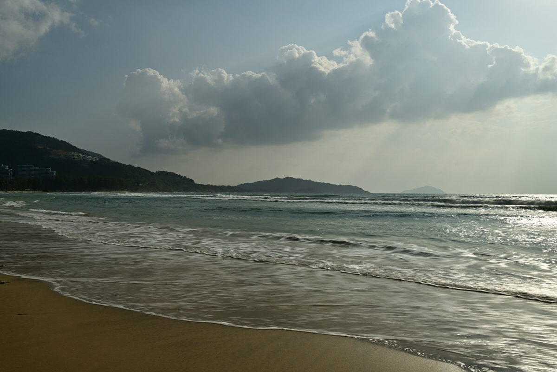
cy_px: 186
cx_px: 278
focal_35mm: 28
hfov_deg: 66.4
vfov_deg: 47.2
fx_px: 425
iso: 64
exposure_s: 1/8
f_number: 13
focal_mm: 27.5
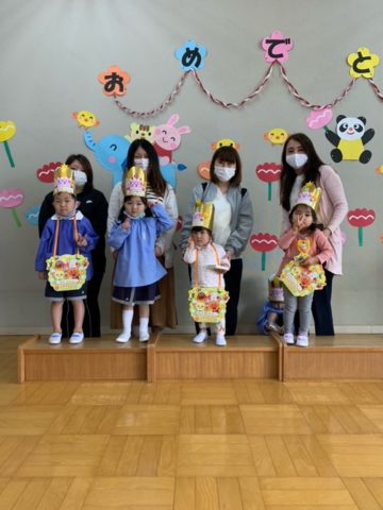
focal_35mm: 26
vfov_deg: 67.3
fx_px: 384
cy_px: 255
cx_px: 192
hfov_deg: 53.1
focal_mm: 4.25
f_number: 1.8
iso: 125
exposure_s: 1/60
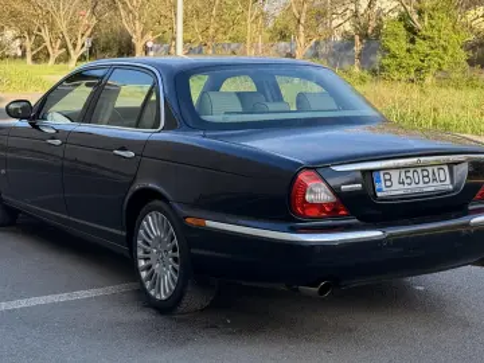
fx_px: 671
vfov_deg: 30.3
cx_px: 242
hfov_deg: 39.7
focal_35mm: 48
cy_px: 182
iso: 80
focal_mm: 6.76
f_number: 1.78
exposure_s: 1/1055
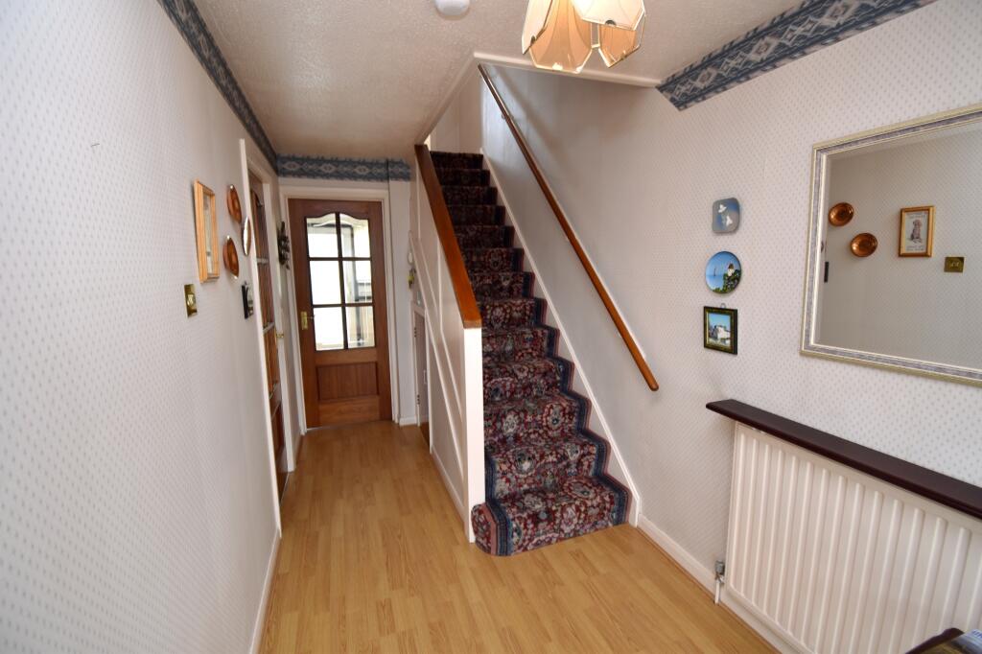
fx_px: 409
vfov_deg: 77.3
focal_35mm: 15
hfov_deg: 100.4
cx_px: 491
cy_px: 327
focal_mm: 10
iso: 100
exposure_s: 1/8
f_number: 4.5
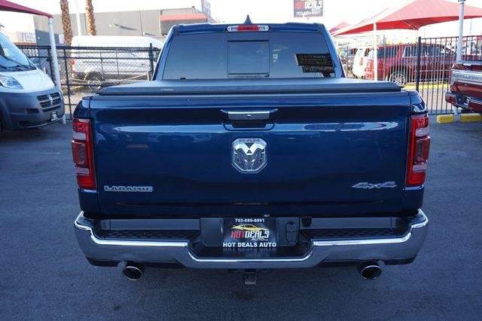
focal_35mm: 32
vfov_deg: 41.7
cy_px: 160
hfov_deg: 59.5
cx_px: 241
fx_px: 422
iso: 100
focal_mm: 21
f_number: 4.5
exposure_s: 1/60
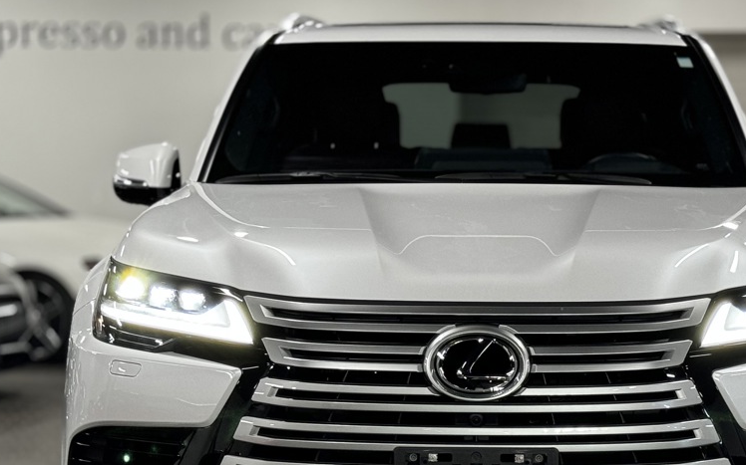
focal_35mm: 98
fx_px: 1992
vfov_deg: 13.3
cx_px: 480
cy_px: 357
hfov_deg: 21.2
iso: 80
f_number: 1.78
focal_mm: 6.86
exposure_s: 1/50
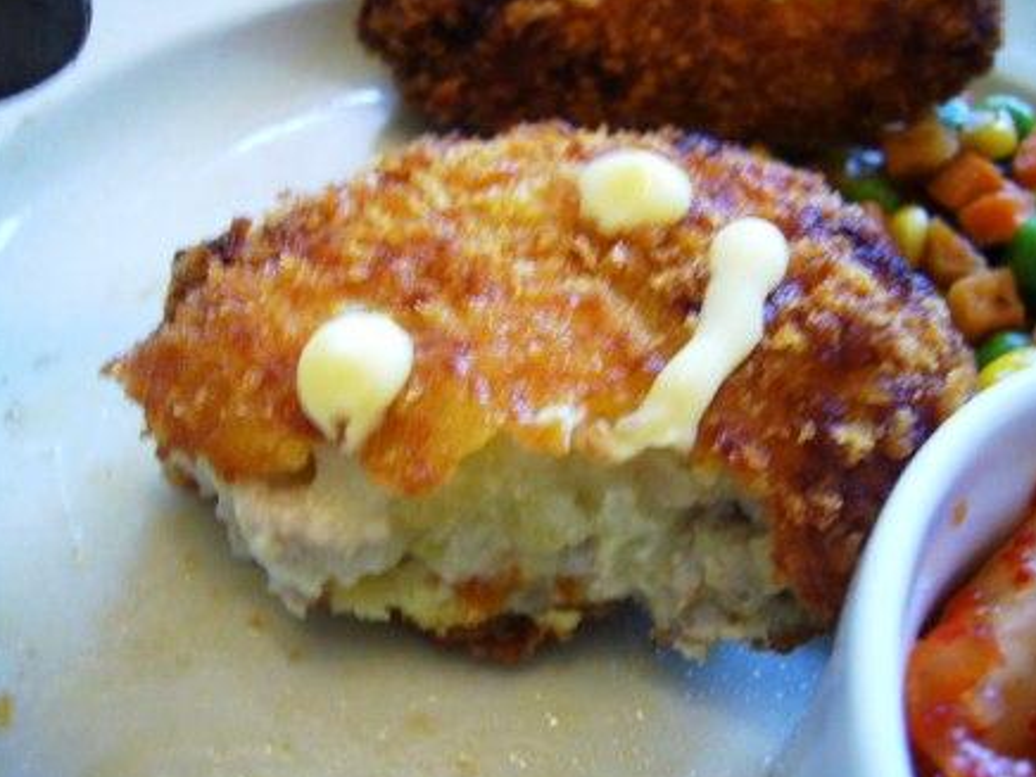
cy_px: 390
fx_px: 1077
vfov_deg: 39.7
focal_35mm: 36
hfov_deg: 51.4
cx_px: 518
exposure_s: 1/10
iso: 200
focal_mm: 5.8
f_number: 2.8
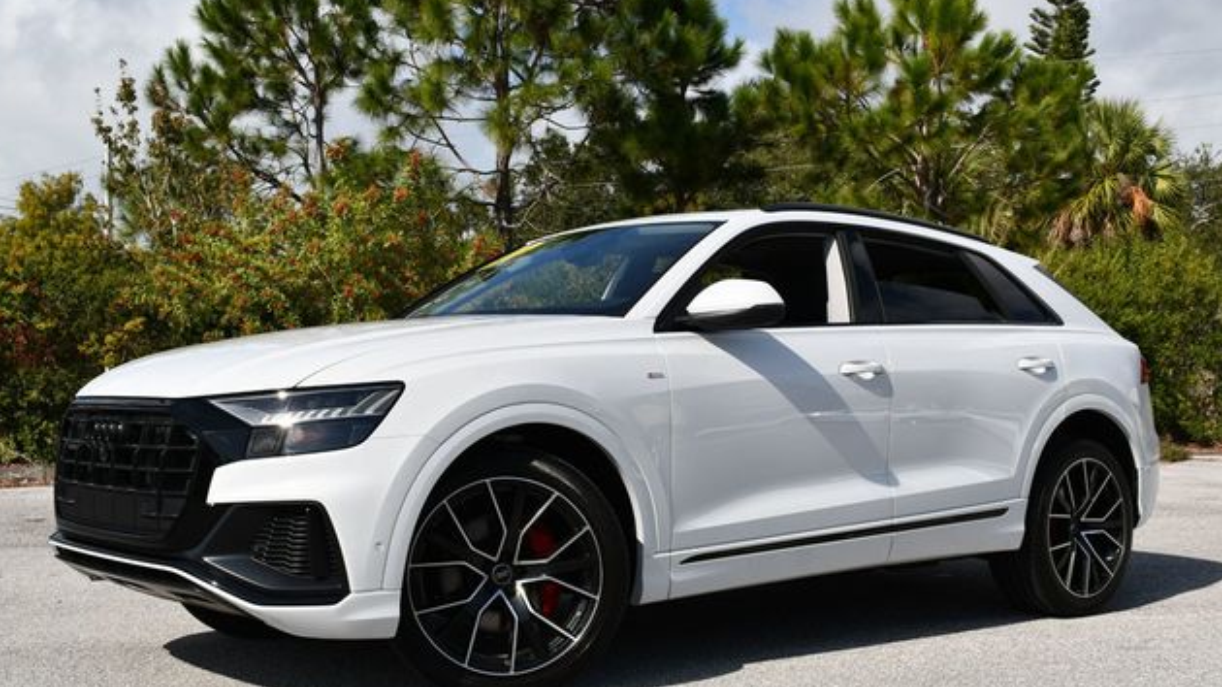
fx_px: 1587
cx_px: 605
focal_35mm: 49
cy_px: 340
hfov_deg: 42.1
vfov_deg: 24.4
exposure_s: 1/320
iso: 100
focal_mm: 23
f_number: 9
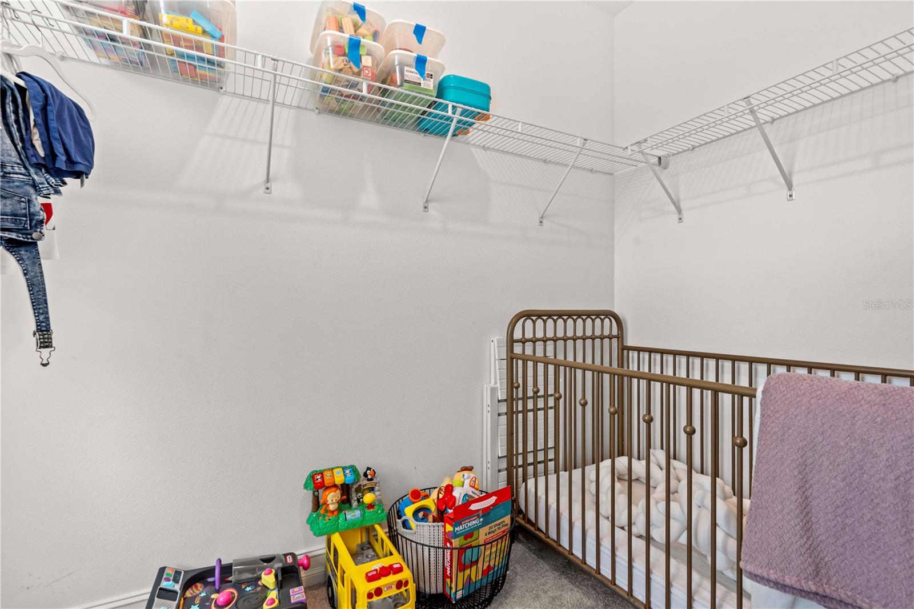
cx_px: 457
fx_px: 406
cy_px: 304
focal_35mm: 16
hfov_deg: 96.7
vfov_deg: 73.7
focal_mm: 16
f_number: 8
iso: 250
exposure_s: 1/4
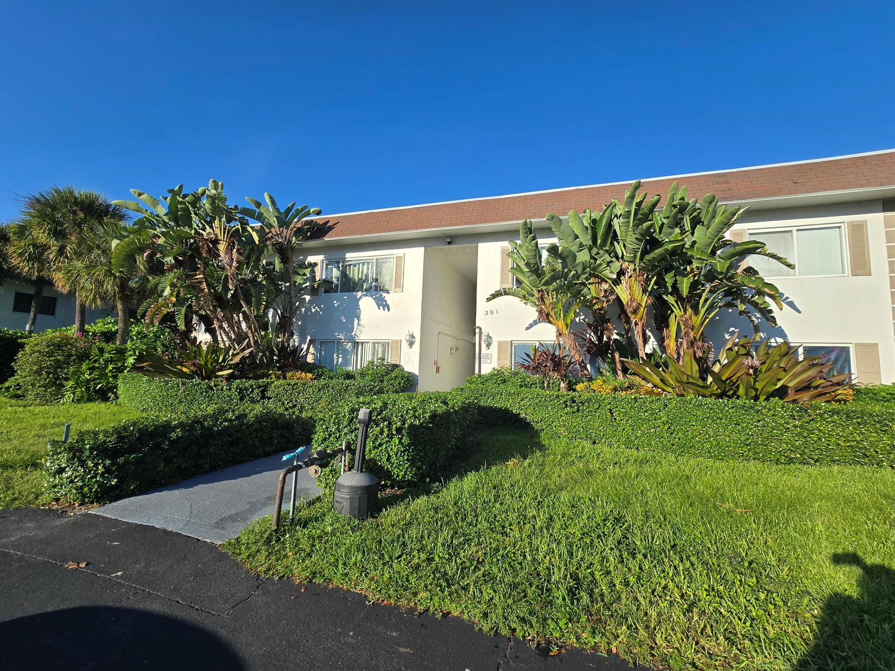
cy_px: 336
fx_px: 336
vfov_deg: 89.9
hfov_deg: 106.2
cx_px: 448
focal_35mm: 13
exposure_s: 1/2417
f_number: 2.2
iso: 50
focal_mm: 2.2
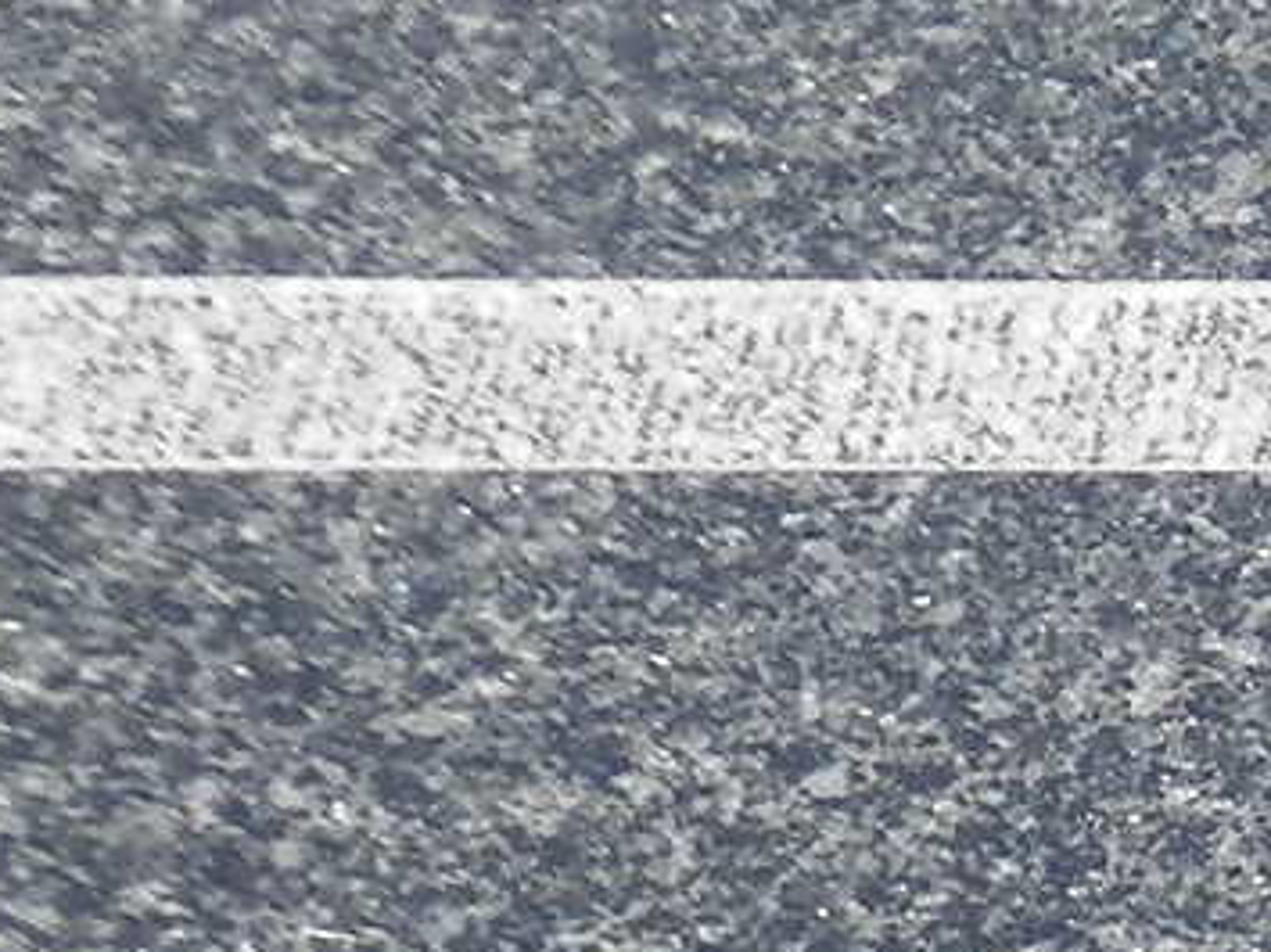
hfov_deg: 3.2
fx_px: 21759
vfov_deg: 2.5
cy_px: 2587
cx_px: 4377
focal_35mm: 593
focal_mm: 14.6
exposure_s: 1/400
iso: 80
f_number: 4.2
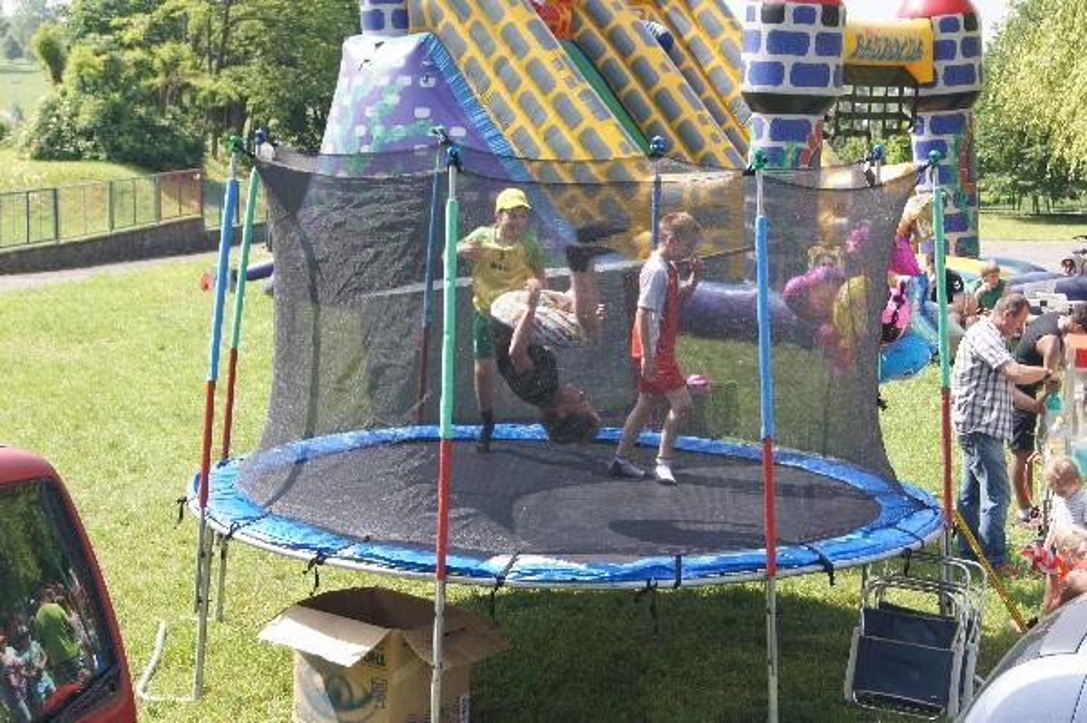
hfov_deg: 29.9
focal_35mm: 68
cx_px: 544
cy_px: 362
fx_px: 2036
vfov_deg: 20.1
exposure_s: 1/160
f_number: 11
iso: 200
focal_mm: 45
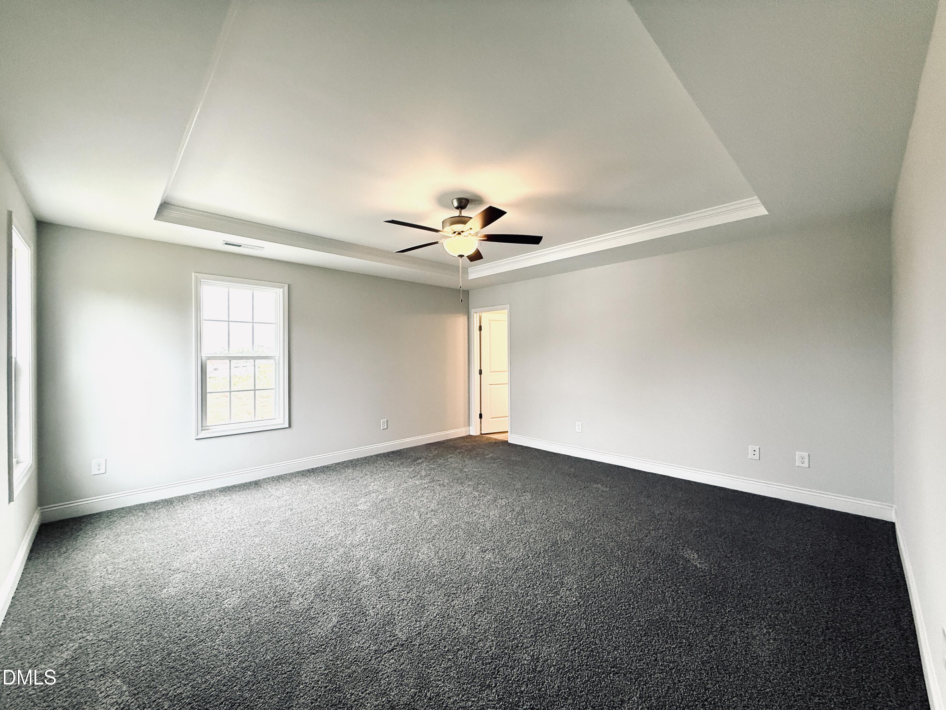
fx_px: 383
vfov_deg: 85.7
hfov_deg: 102.1
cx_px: 473
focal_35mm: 14
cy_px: 355
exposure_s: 1/120
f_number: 2.2
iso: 160
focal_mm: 2.22
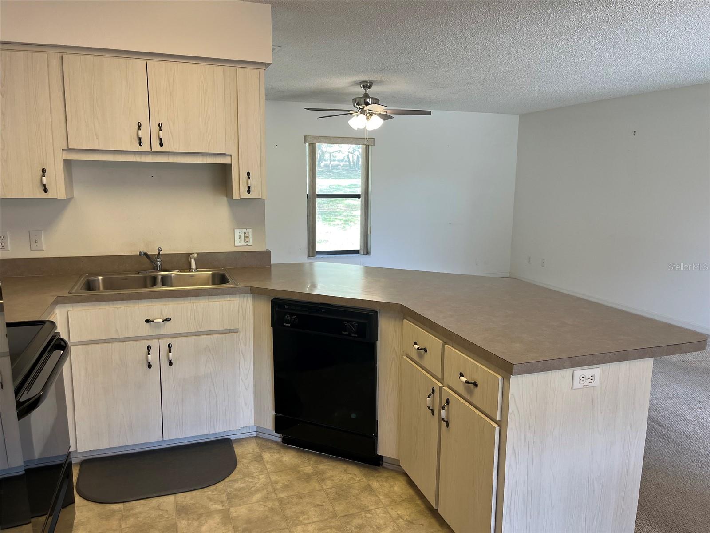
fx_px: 533
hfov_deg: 67.3
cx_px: 355
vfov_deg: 53.1
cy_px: 266
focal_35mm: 26
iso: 80
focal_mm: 5.1
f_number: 1.6
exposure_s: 1/120
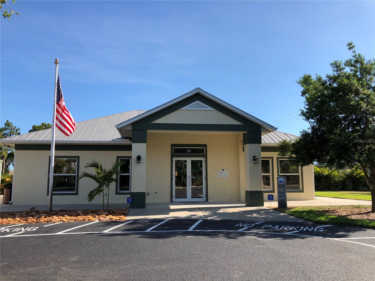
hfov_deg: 63.4
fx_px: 303
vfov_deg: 49.7
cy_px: 140
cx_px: 188
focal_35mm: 28
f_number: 1.8
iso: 20
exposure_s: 1/1548
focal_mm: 3.99
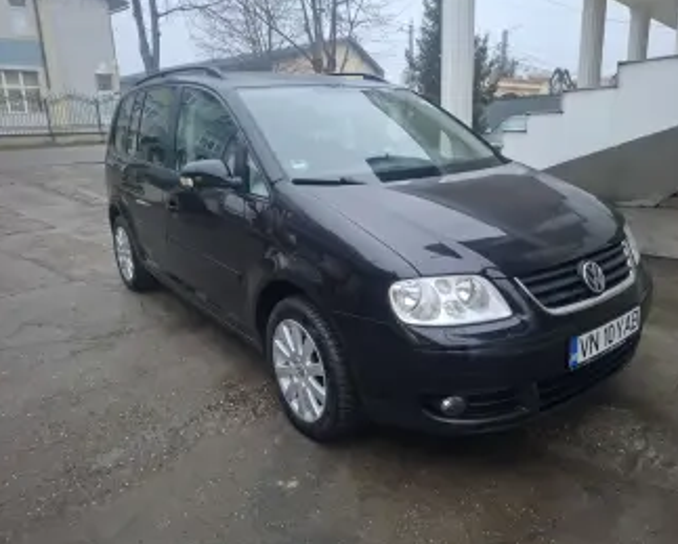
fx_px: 502
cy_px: 267
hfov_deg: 67.9
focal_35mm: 25
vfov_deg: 56.9
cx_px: 372
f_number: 1.8
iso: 500
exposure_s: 1/25
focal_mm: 5.54
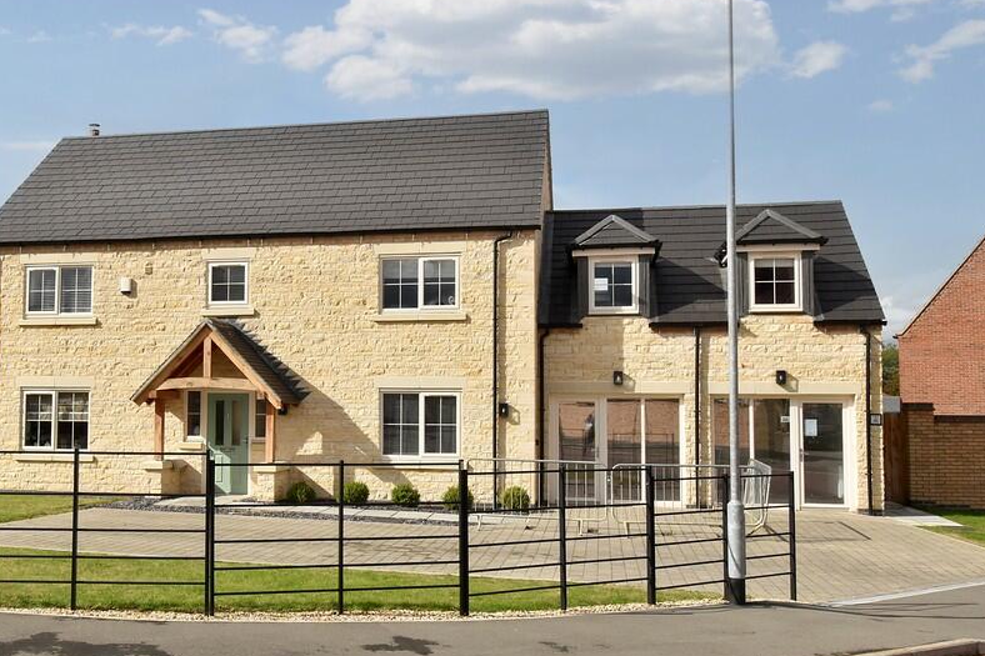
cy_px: 350
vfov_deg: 34.2
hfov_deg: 48.9
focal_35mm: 39
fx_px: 1067
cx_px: 352
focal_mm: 20
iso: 800
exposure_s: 1/800
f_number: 14
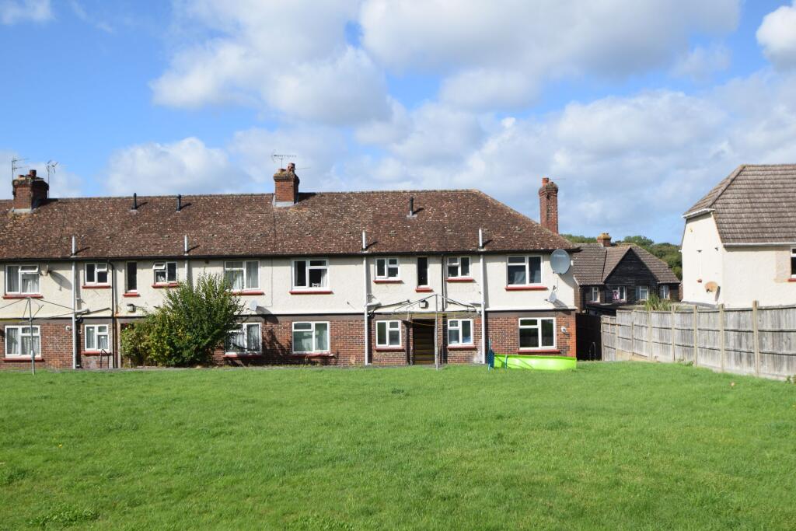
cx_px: 398
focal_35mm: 33
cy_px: 266
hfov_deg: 57.2
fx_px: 730
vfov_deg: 40.0
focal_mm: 22
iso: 200
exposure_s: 1/400
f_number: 10
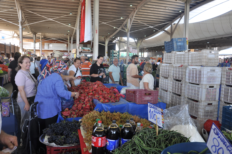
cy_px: 77
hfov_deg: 59.6
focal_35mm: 32
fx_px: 203
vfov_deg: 41.6
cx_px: 116
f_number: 5.6
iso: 200
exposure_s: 1/30
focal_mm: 21
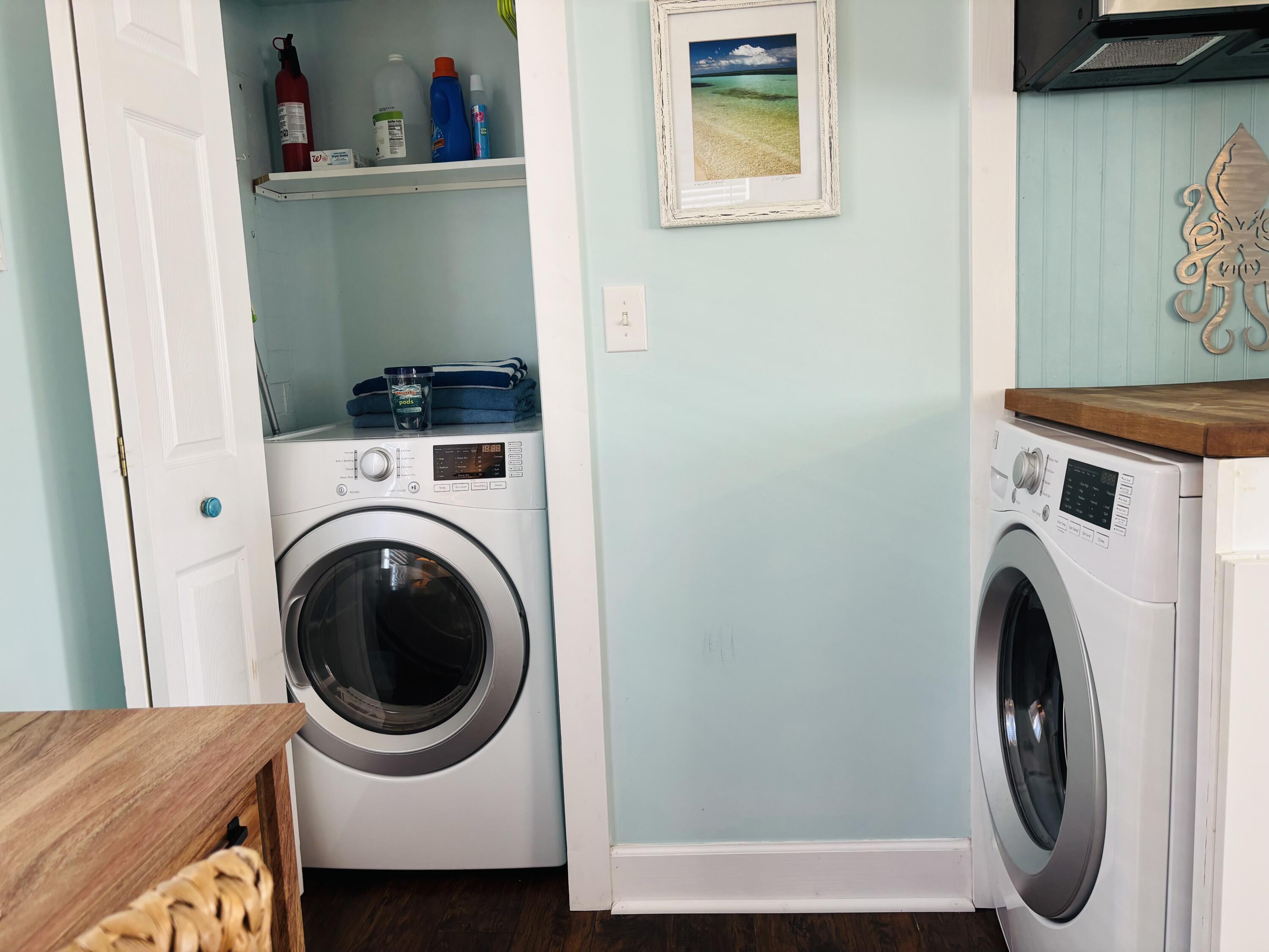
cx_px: 634
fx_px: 953
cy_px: 476
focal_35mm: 26
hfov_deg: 67.3
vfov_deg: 53.1
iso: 80
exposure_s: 1/60
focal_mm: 5.96
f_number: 1.6
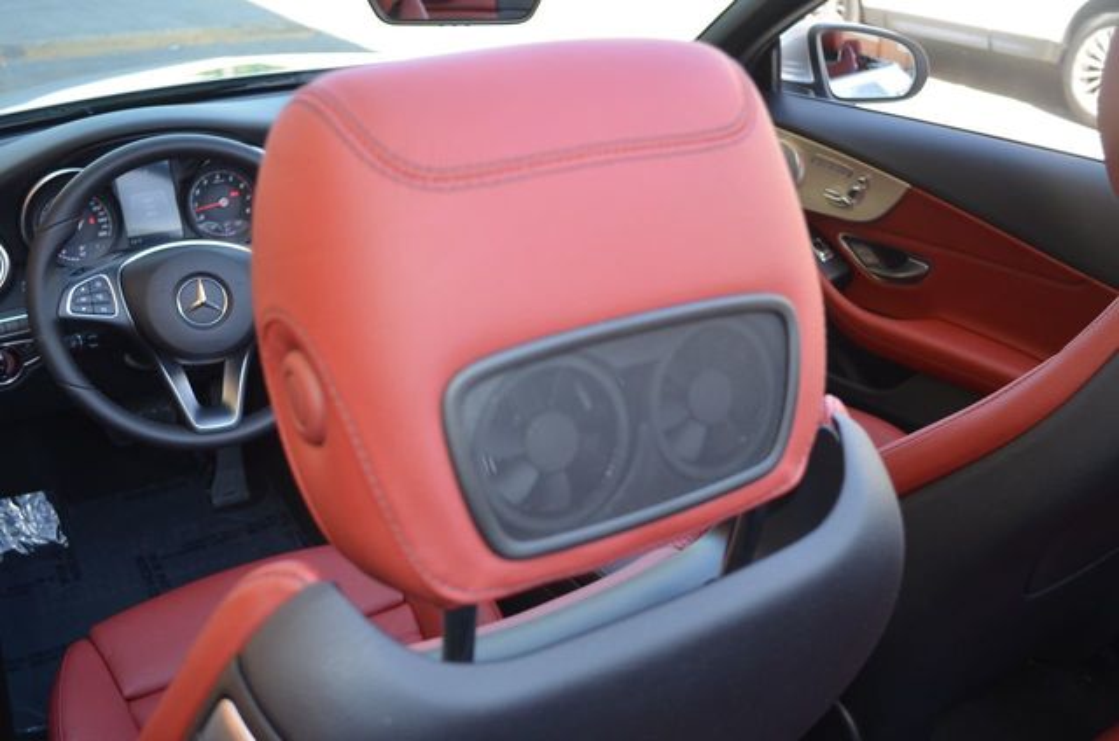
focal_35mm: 33
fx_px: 1024
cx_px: 560
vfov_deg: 39.8
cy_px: 370
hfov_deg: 57.3
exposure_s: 1/200
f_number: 3.8
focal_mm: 22
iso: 320
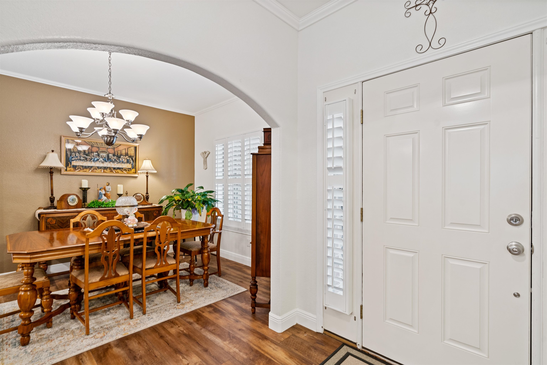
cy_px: 182
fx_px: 243
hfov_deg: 96.7
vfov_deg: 73.7
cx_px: 274
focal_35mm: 16
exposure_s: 1/2.5
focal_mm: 16
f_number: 7.1
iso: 200
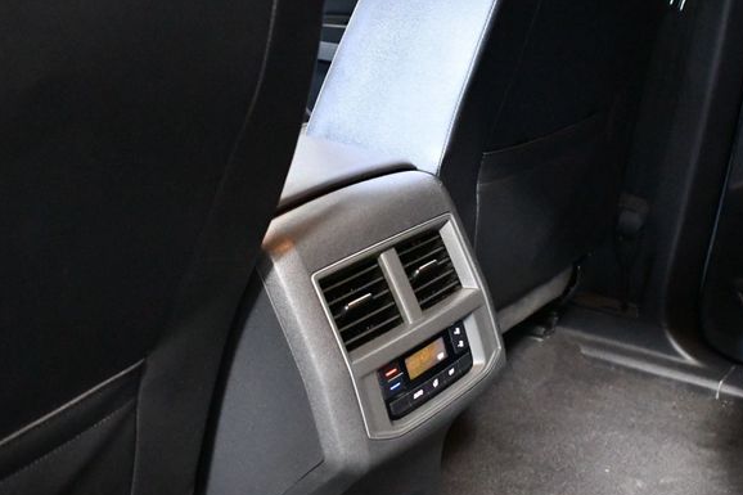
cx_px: 389
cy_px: 274
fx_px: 1052
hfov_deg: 38.9
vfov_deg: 26.5
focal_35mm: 51
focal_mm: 23
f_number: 3.8
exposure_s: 1/25
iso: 12800
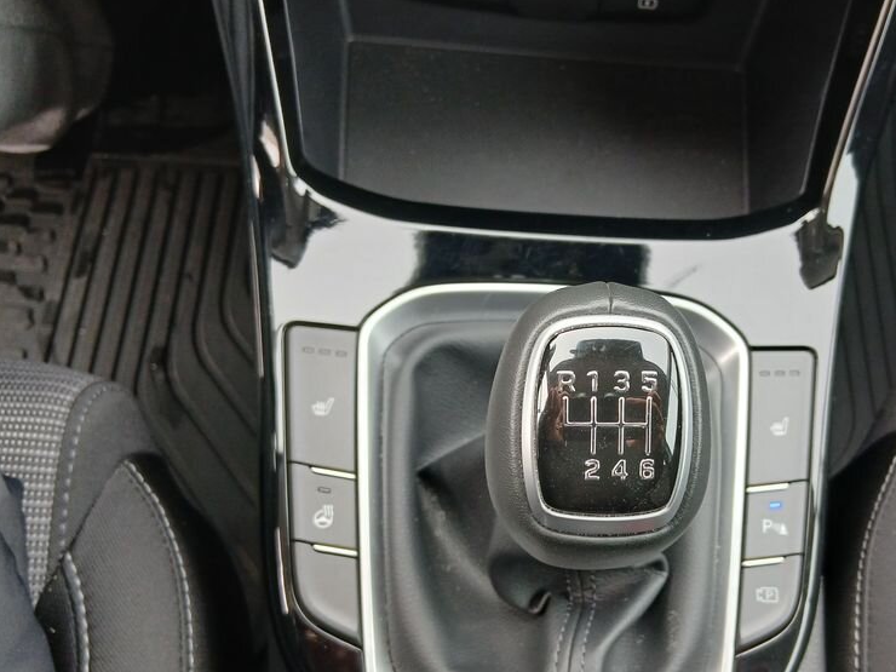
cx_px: 557
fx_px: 932
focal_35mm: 36
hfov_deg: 50.9
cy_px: 401
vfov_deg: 39.5
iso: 125
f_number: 1.8
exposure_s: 1/50
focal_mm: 3.98
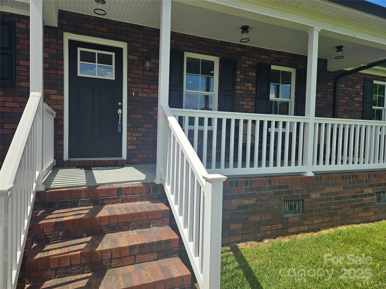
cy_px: 144
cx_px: 193
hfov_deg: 73.9
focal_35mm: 23
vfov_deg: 58.9
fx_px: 256
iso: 25
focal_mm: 5.4
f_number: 1.8
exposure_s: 1/1978
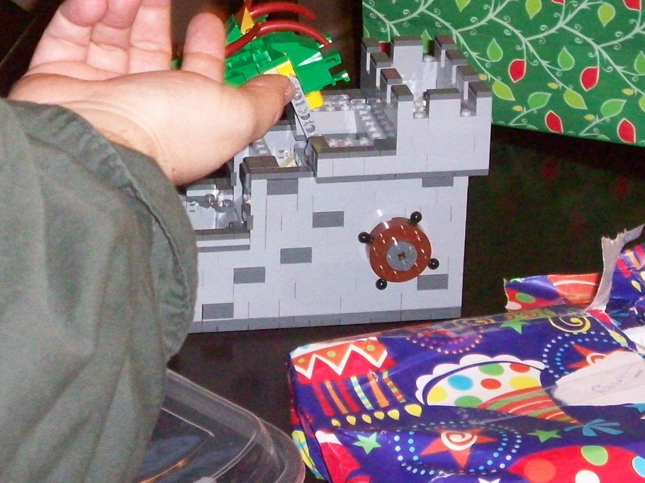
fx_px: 2198
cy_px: 88
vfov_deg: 12.5
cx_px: 167
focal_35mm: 118
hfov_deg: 16.6
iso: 400
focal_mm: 10.7
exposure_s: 1/90.6
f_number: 3.8
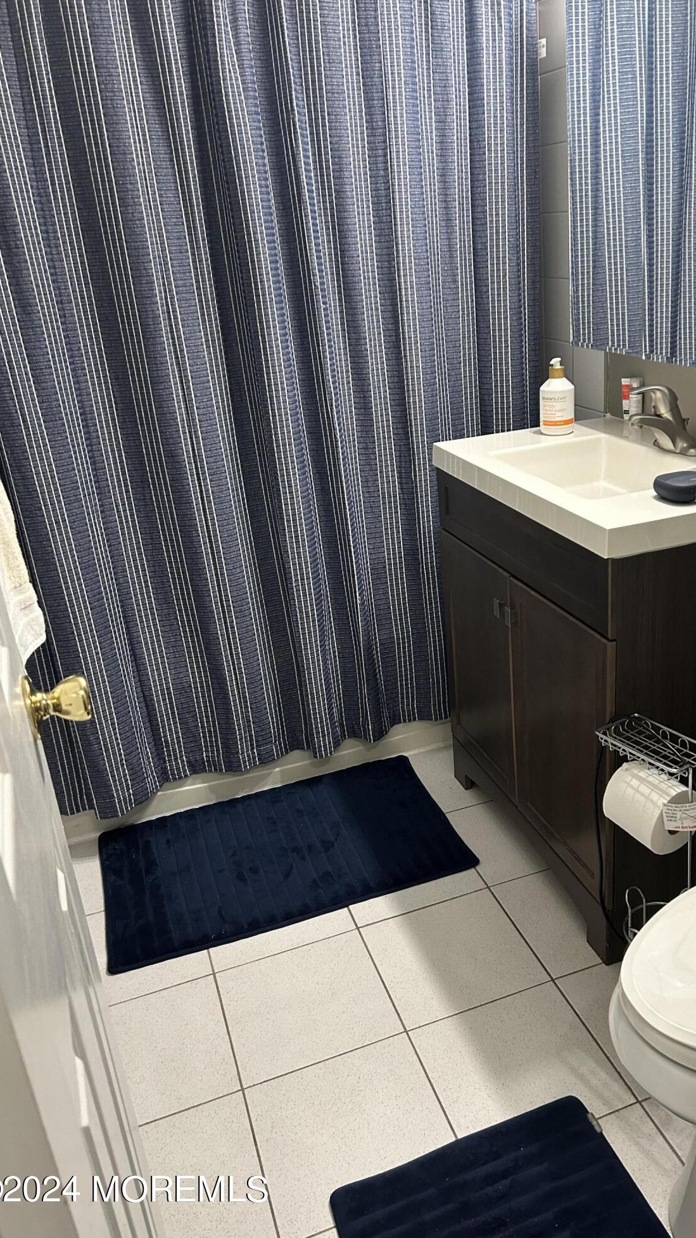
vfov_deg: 66.1
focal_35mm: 29
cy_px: 614
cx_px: 448
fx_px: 952
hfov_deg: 39.8
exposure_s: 1/60
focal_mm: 5.7
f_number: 1.5
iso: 200
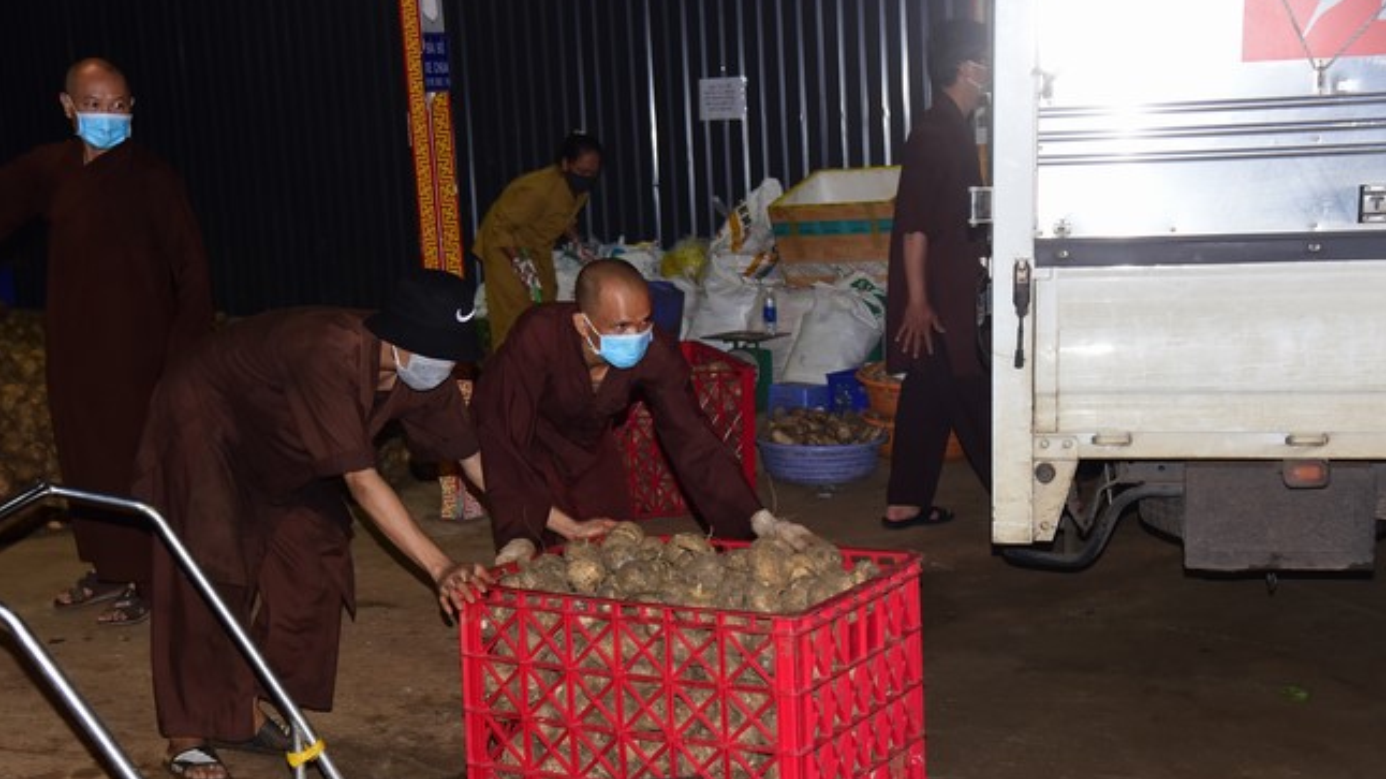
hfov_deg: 36.0
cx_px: 693
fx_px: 2131
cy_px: 438
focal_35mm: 58
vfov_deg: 20.7
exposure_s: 1/125
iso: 1600
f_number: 5.6
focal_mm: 55
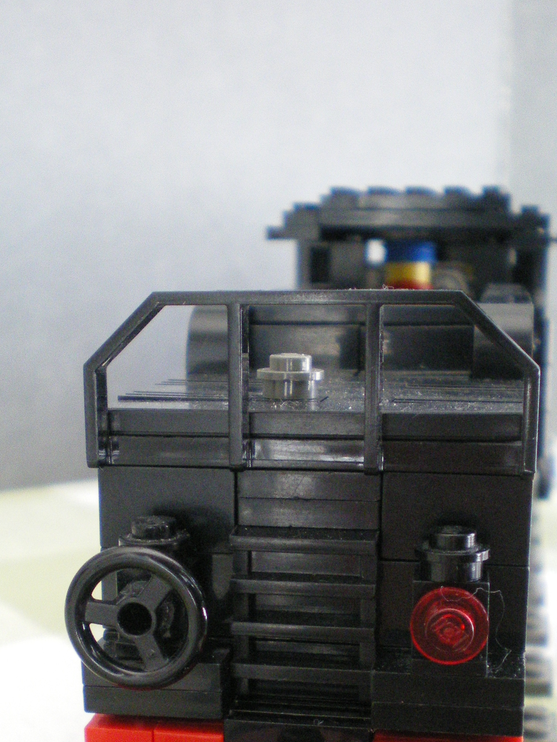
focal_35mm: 57
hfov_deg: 25.6
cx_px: 226
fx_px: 1223
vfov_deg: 33.1
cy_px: 558
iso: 500
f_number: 3.1
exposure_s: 1/50
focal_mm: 6.3
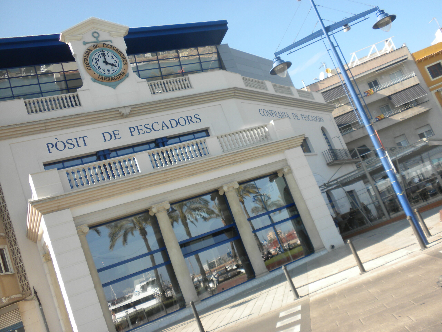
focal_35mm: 37
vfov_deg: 38.7
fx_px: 472
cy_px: 166
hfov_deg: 50.1
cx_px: 221
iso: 64
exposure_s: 1/337
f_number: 3.5
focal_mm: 6.6
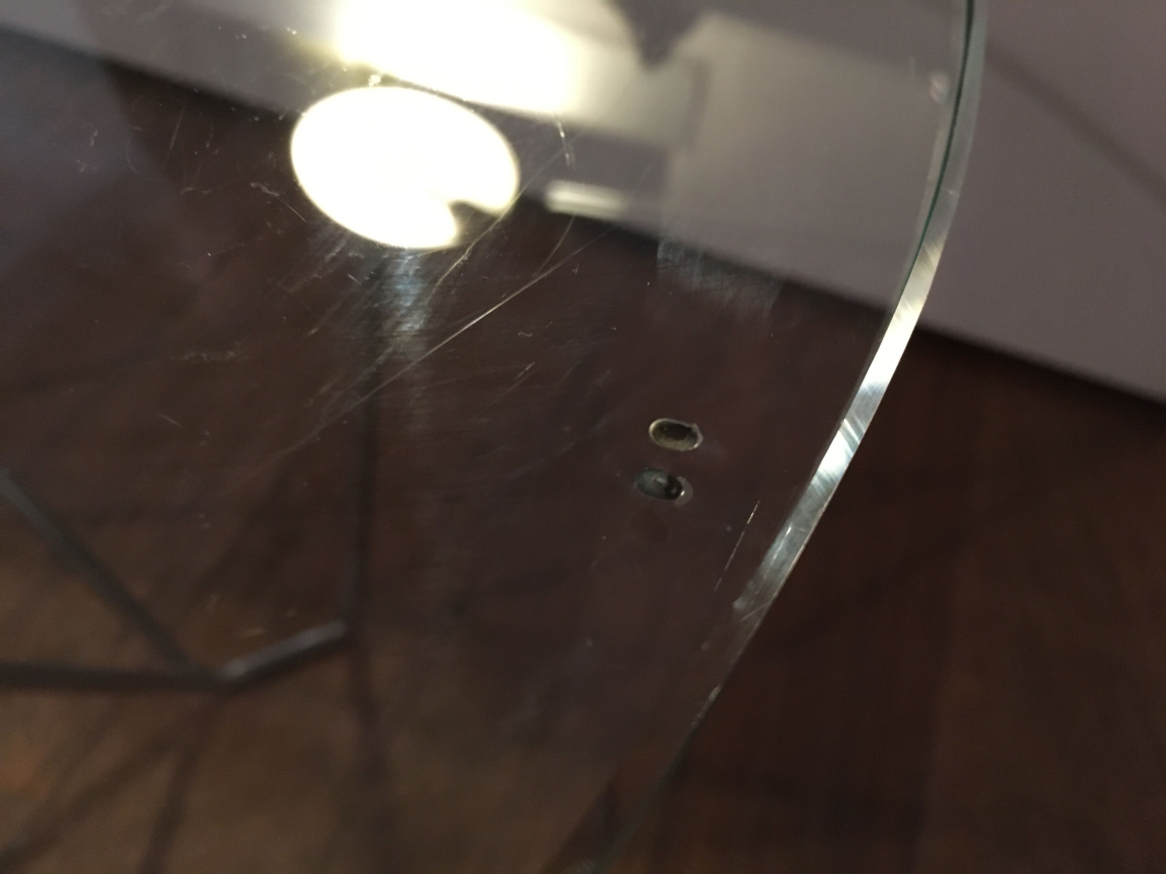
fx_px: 977
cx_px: 583
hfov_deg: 61.7
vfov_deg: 48.2
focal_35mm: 29
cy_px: 437
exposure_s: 1/17
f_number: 2.2
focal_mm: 4.15
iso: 250
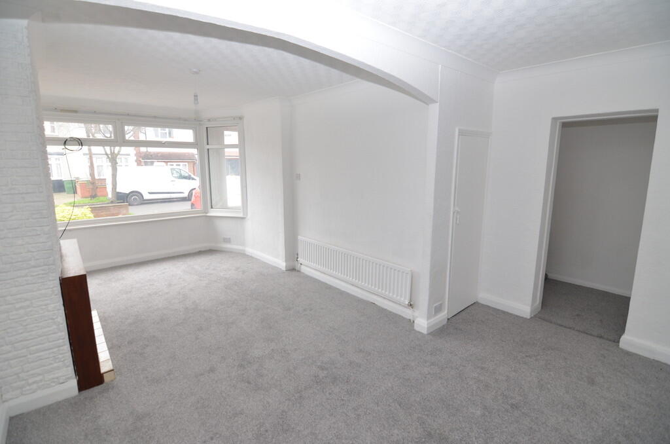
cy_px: 222
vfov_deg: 71.8
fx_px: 306
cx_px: 335
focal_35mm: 16
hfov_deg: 95.1
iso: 400
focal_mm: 11
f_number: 4
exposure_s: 1/60
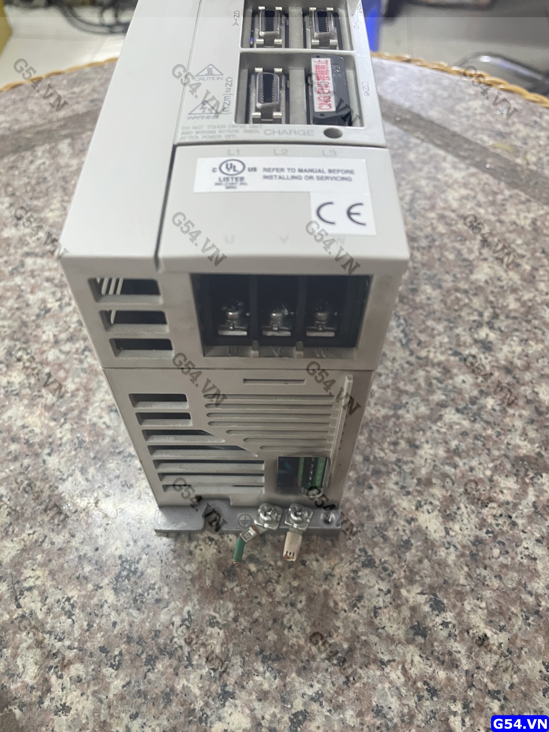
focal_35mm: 26
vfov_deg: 67.3
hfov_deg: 53.1
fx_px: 550
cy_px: 366
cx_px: 274
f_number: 1.6
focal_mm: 4.2
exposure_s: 1/25
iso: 500
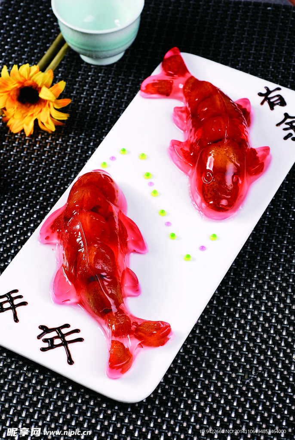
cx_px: 148
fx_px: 1102
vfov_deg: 22.6
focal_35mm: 90
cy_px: 220
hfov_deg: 15.2
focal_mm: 60
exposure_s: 1/80
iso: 100
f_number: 8
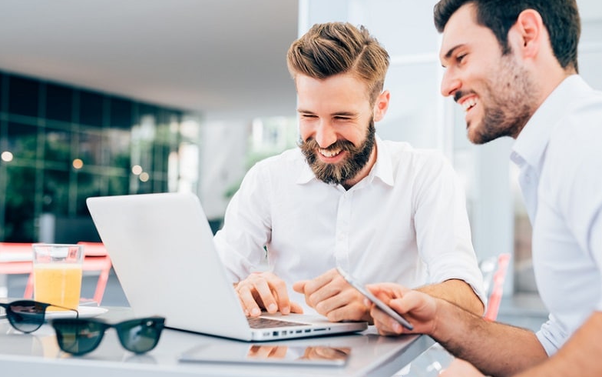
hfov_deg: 38.9
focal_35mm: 52
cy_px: 185
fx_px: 853
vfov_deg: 24.9
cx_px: 306
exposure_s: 1/500
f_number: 2.8
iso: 320
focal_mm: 50
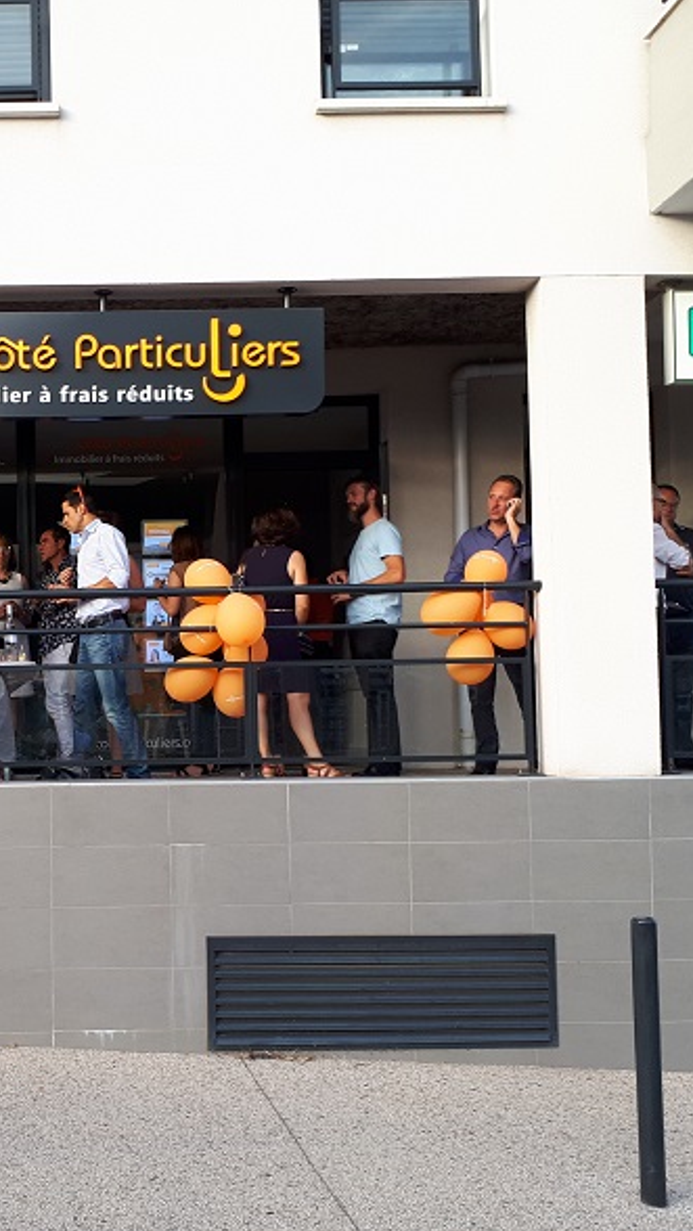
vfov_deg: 50.5
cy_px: 618
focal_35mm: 40
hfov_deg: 28.6
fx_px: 1306
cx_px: 80
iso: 40
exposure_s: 1/120
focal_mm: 3.6
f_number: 1.9
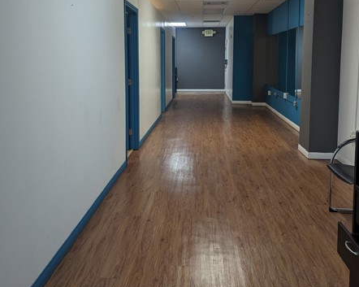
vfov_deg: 42.5
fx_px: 361
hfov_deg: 52.8
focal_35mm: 34
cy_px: 89
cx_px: 169
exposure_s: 1/60
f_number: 1.85
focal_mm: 6.81
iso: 105
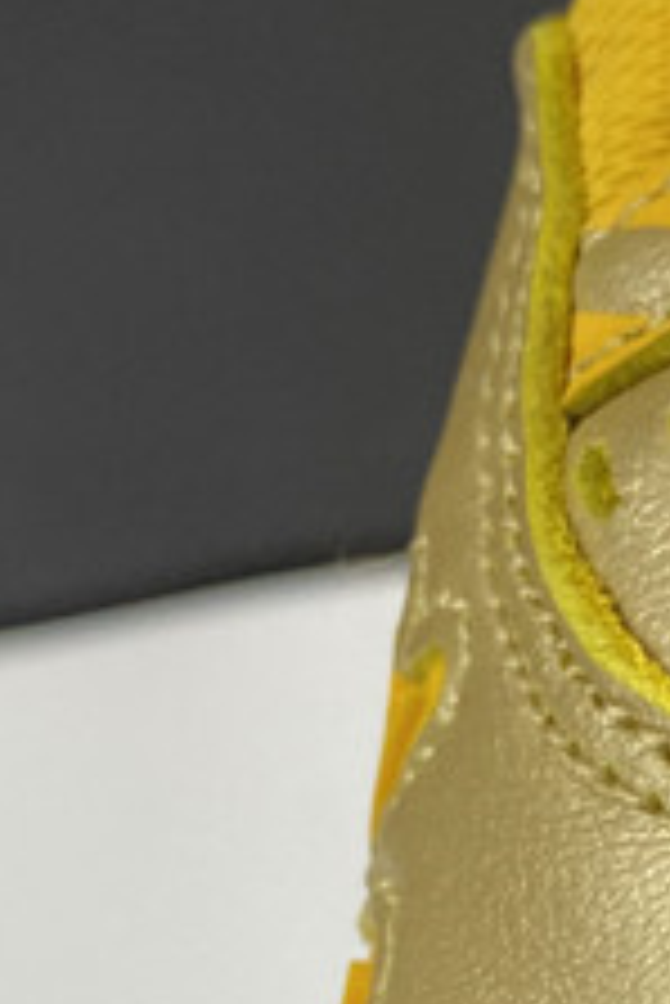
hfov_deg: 11.0
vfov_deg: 16.4
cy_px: 1099
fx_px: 3372
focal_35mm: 121
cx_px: 908
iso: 64
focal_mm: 4.25
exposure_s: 1/100
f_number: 1.8
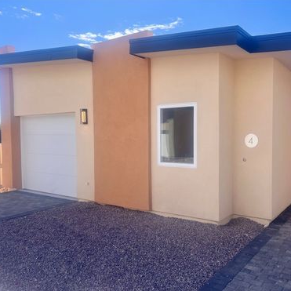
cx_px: 173
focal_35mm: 31
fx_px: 295
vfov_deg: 52.5
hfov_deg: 52.2
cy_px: 145
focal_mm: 5.7
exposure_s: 1/2915
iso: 50
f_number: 1.5
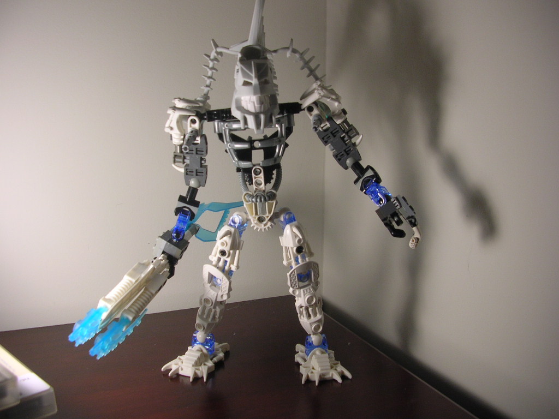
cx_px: 280
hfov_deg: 52.6
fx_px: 565
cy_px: 210
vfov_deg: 40.7
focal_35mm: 35
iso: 50
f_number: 2.8
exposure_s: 1/68.2
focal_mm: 5.8
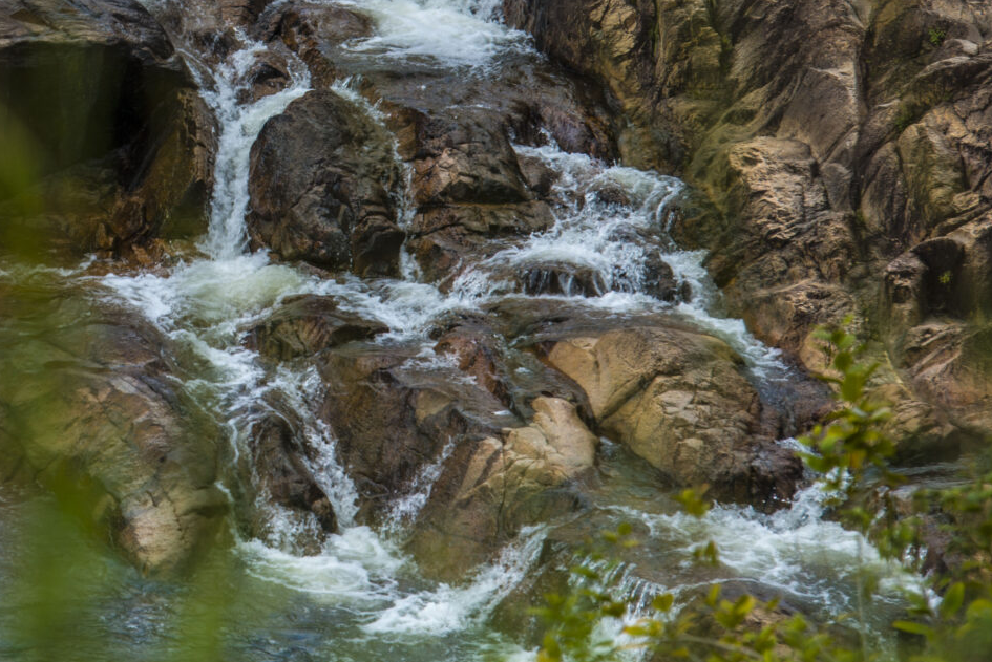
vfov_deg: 3.1
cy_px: 47
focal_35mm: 447
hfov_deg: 4.6
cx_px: -105
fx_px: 12322
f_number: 6.3
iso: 50
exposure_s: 1/250
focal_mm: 165
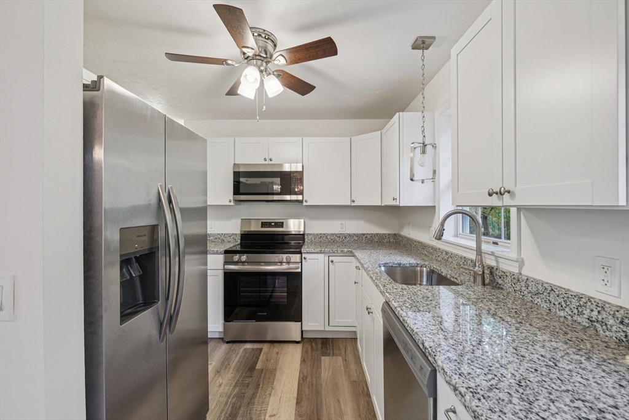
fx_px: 262
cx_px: 314
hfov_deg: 100.4
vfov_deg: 77.3
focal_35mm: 15
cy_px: 210
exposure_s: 1/15
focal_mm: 10
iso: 400
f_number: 5.6
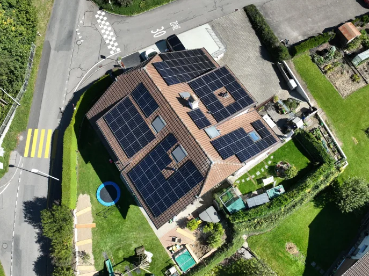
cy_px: 132
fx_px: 298
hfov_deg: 63.4
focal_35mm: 28
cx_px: 197
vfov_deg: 49.7
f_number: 2.8
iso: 100
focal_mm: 12.29
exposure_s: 1/1500
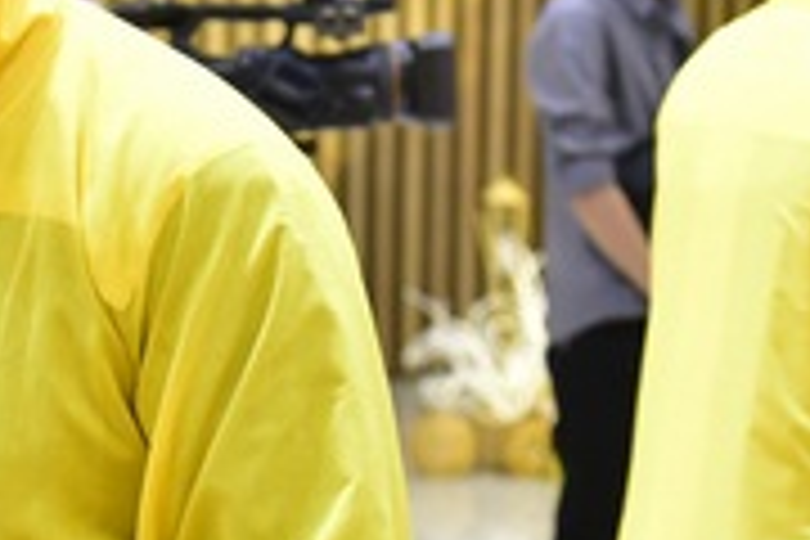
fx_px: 4230
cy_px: 531
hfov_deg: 10.7
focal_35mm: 188
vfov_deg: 7.3
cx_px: -198
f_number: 4
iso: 1600
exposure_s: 1/60
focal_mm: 52
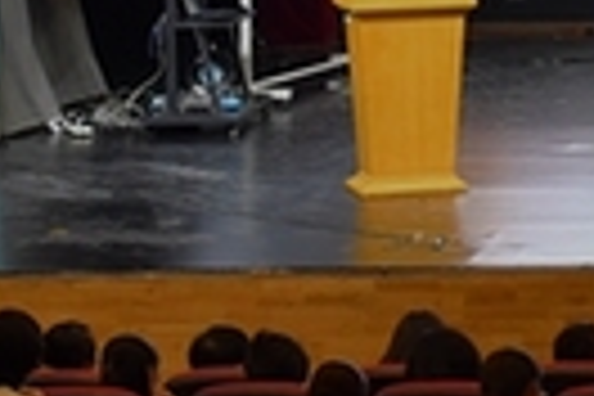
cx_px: 1071
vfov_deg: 7.4
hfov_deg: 10.8
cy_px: -333
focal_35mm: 179
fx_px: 2953
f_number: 4
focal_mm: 24
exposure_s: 1/60
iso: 640
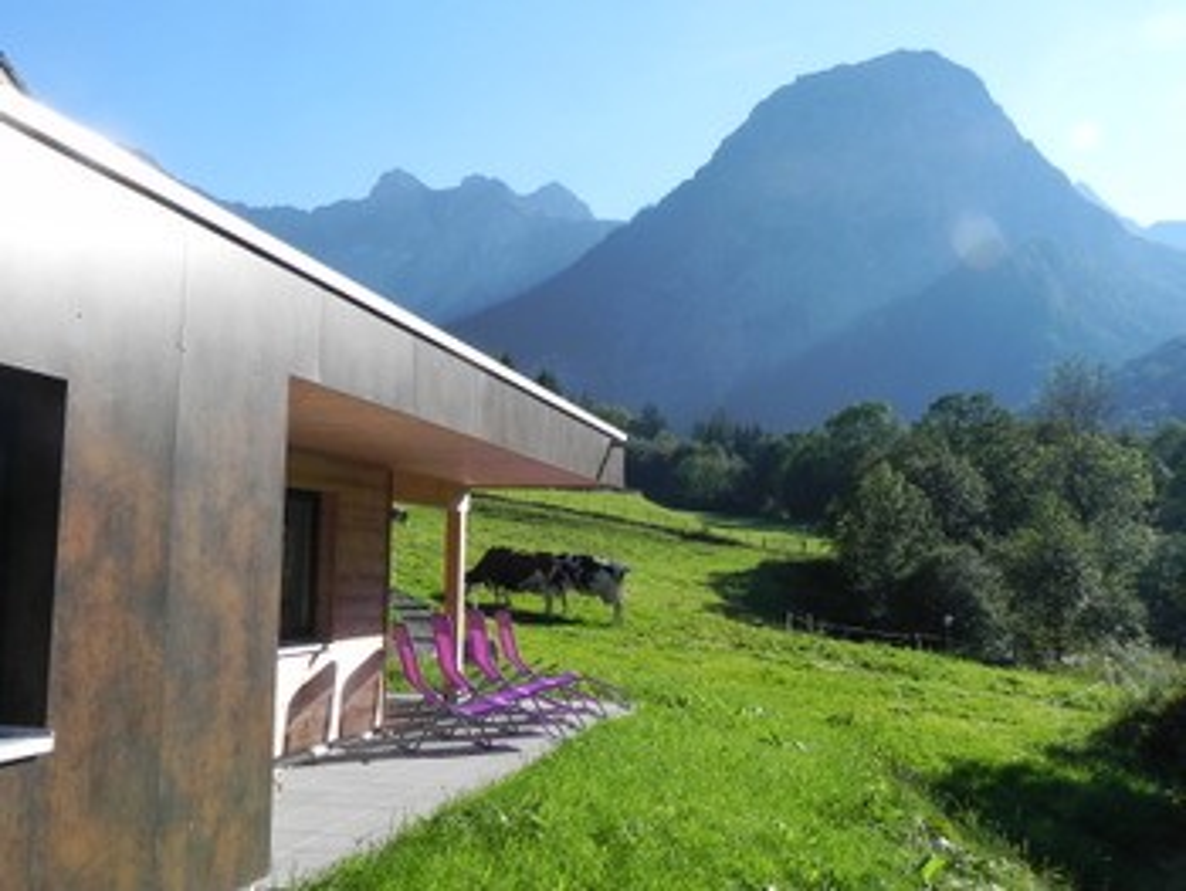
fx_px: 1269
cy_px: 446
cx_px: 593
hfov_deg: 50.1
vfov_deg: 38.7
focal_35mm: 37
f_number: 6.3
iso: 160
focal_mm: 6.6
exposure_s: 1/362
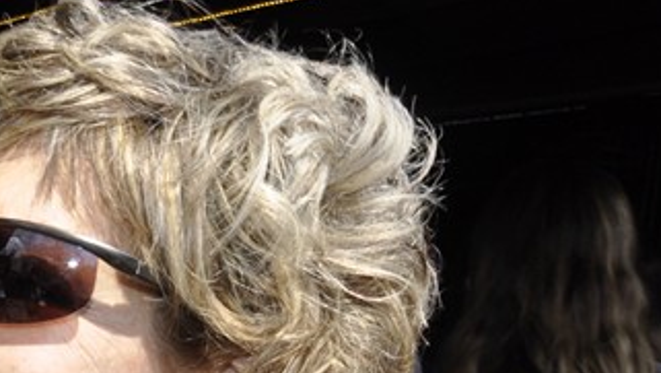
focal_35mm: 88
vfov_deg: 12.7
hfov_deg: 20.4
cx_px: -356
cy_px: 645
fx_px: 1543
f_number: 14
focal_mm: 18
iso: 400
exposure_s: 1/200
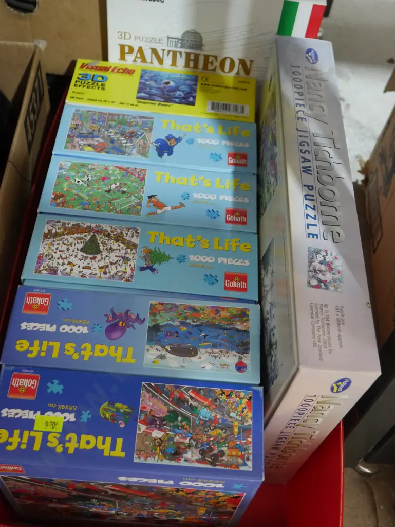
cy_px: 264
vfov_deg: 46.8
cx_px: 198
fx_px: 608
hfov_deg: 36.0
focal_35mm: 40
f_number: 4.4
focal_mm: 20
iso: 3200
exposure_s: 1/50
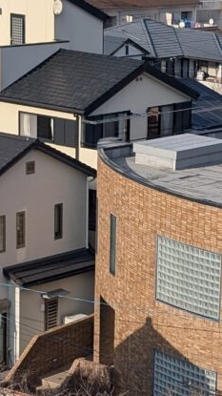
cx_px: 327
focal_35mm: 132
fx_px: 1383
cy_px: 355
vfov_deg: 16.1
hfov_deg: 9.0
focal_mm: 6.9
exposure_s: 1/2012
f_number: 1.68
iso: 19
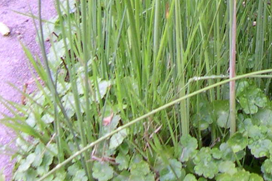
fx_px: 1164
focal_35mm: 154
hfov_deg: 12.8
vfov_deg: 8.1
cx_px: 365
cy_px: -290
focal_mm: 8
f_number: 2.8
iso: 100
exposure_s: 1/55
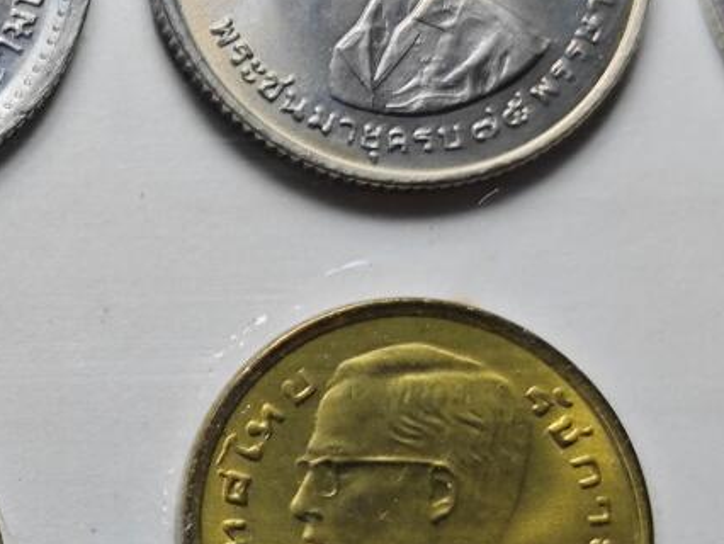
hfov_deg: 12.0
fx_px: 3369
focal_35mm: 161
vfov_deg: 9.2
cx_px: -151
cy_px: 408
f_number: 1.6
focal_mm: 5.84
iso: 50
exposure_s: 1/101
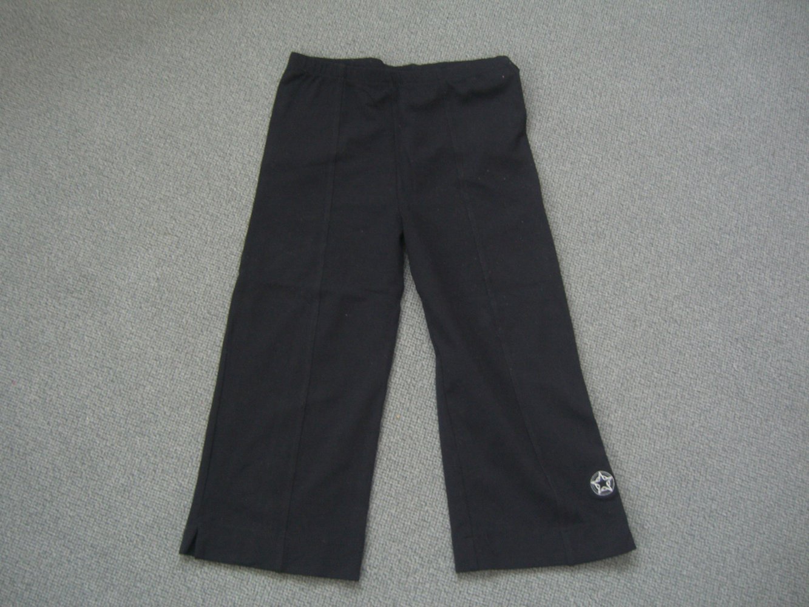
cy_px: 304
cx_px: 404
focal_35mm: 38
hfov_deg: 49.0
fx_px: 888
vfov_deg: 37.7
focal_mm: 7.9
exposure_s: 1/8
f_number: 2.8
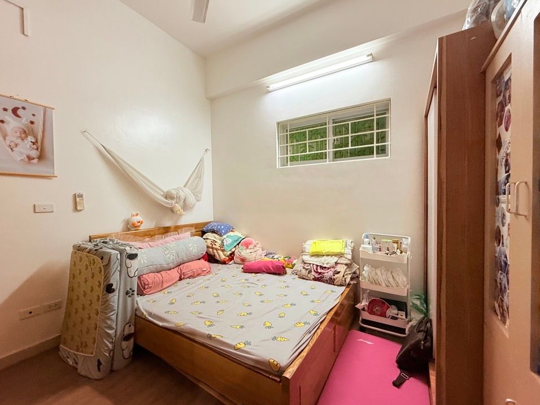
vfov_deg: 81.7
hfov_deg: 98.1
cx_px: 262
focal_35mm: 15
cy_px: 208
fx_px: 234
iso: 250
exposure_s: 1/50
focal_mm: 2.22
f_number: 2.2
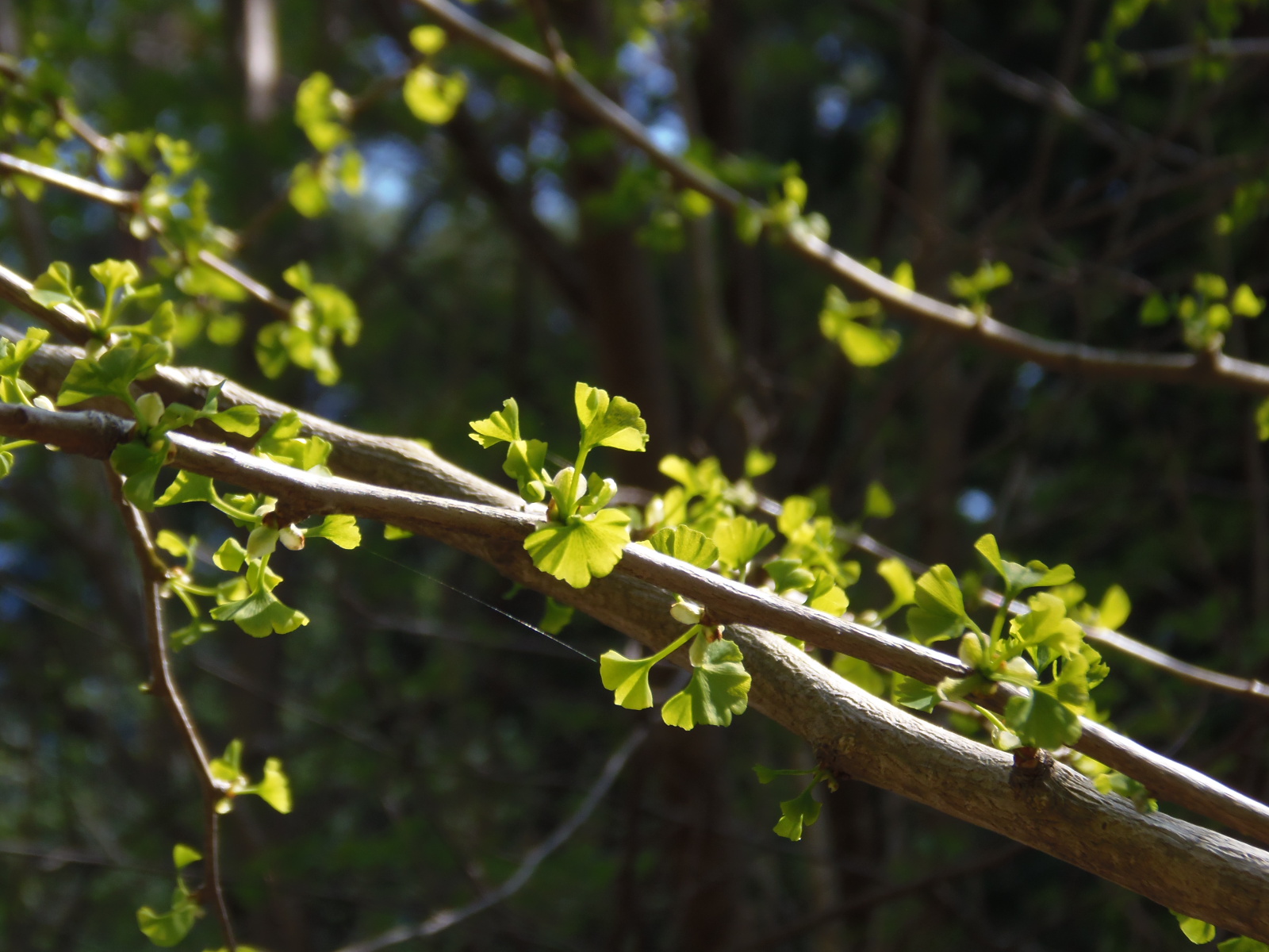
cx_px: 634
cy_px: 476
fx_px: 4986
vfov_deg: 10.9
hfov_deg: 14.5
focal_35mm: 136
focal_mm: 25.2
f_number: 4.7
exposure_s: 1/160
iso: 64
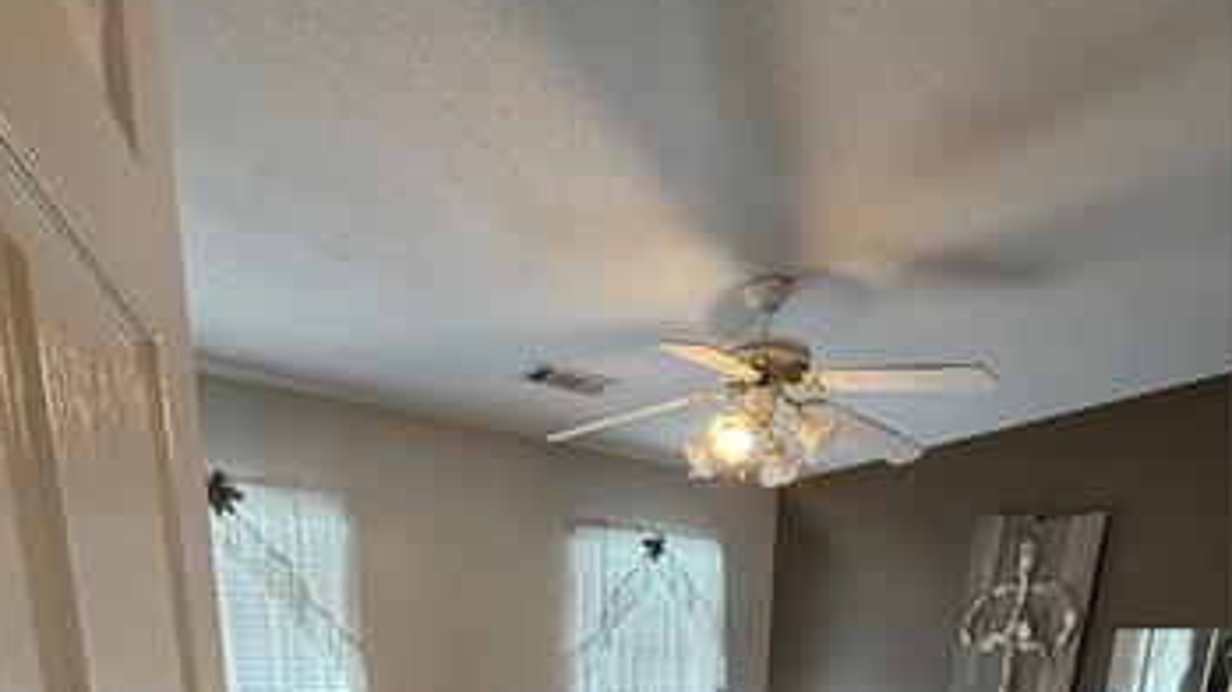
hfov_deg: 83.9
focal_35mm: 21
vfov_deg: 40.5
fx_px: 686
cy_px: 798
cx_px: 618
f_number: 2.2
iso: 320
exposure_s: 1/60
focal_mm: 2.22
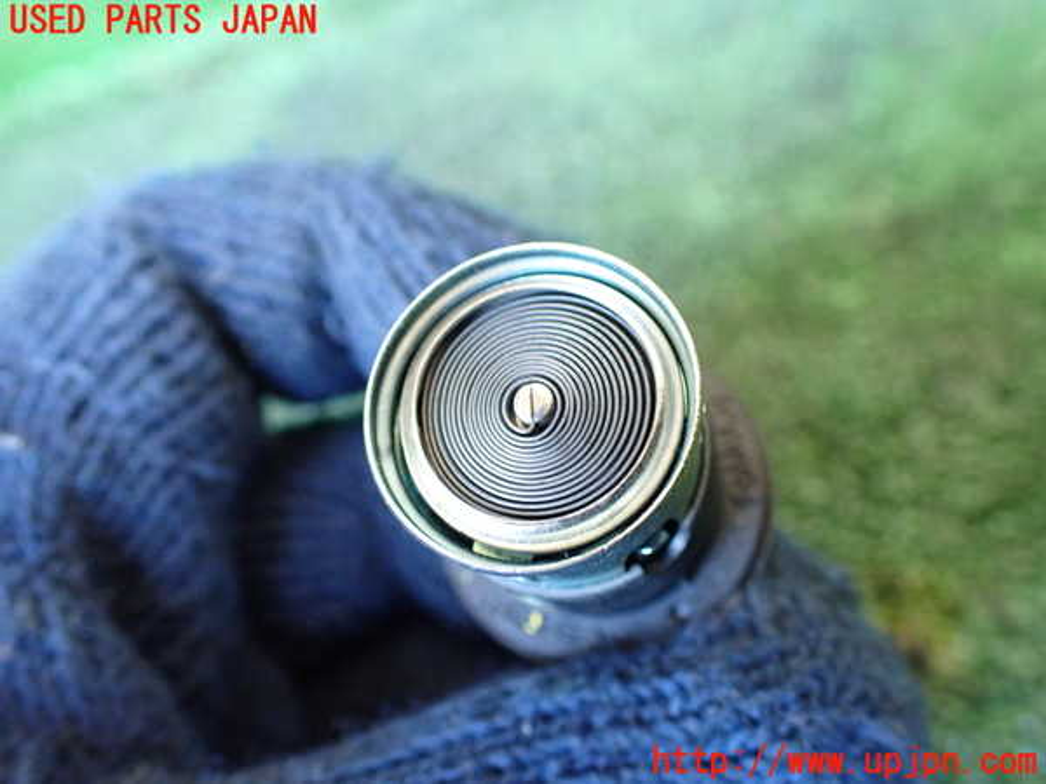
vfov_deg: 46.8
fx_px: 907
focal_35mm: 30
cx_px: 523
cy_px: 392
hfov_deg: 60.0
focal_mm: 5.4
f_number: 2.3
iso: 800
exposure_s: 1/30
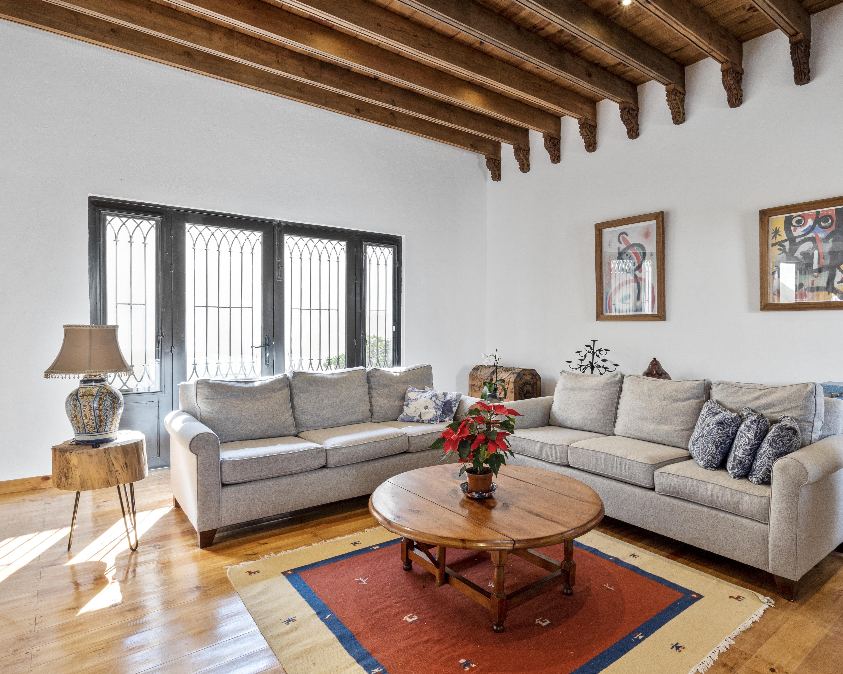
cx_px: 475
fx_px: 489
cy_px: 347
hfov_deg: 81.2
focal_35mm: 20
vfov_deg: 69.2
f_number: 8
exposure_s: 1/20
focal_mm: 11
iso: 400
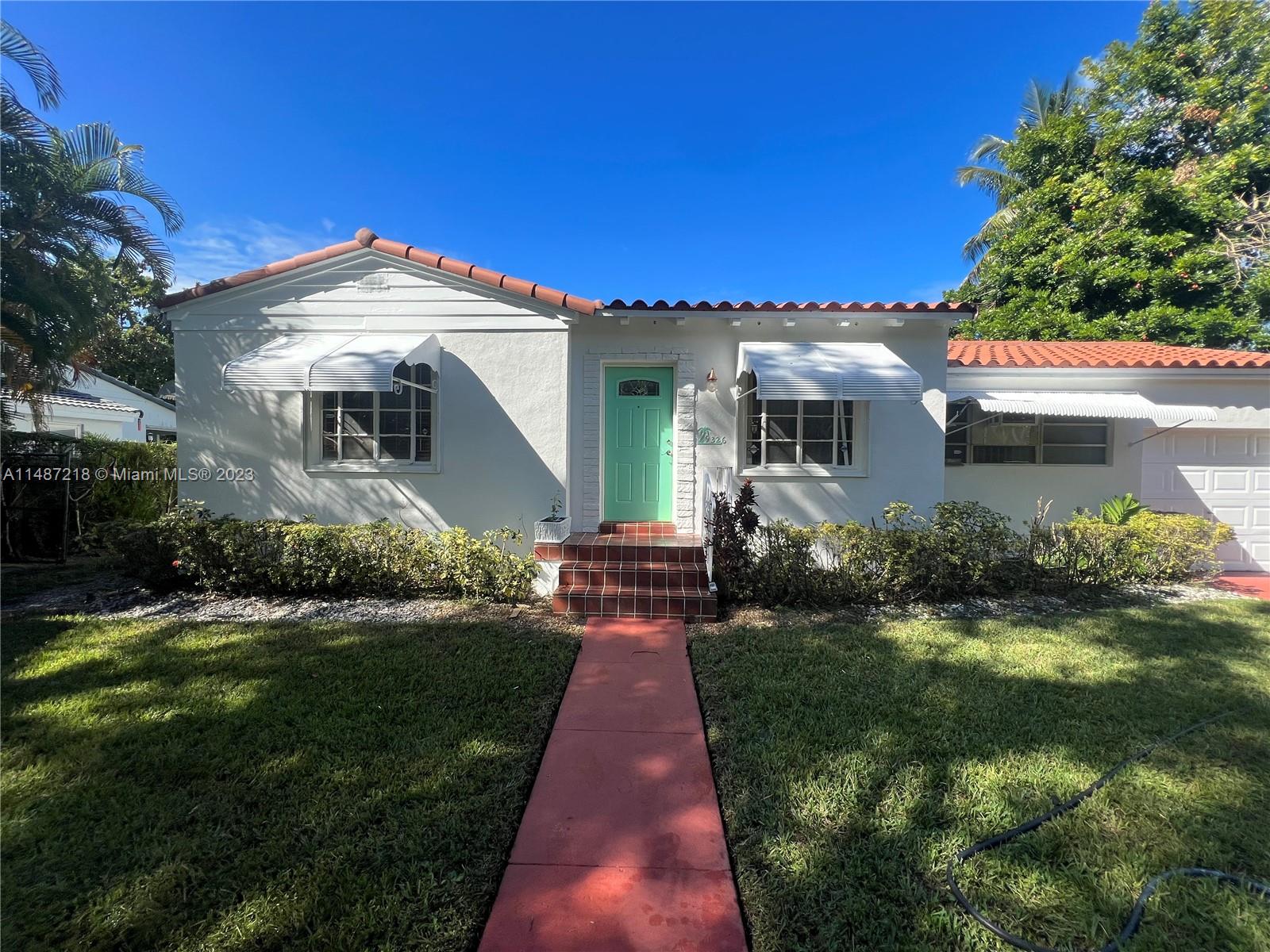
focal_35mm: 13
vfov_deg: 89.9
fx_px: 477
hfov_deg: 106.2
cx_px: 635
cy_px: 476
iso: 32
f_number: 1.8
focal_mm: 1.57
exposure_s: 1/911
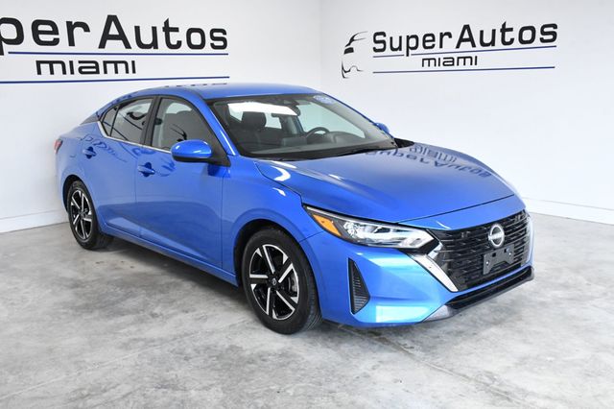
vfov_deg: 36.8
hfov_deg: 53.2
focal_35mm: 36
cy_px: 204
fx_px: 614
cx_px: 307
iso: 2500
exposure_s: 1/320
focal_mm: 24
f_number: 9
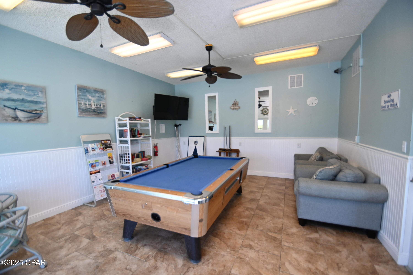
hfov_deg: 100.4
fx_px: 172
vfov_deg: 77.3
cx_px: 206
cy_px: 138
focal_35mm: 15
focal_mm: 10
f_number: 3.5
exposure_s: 1/250
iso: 400
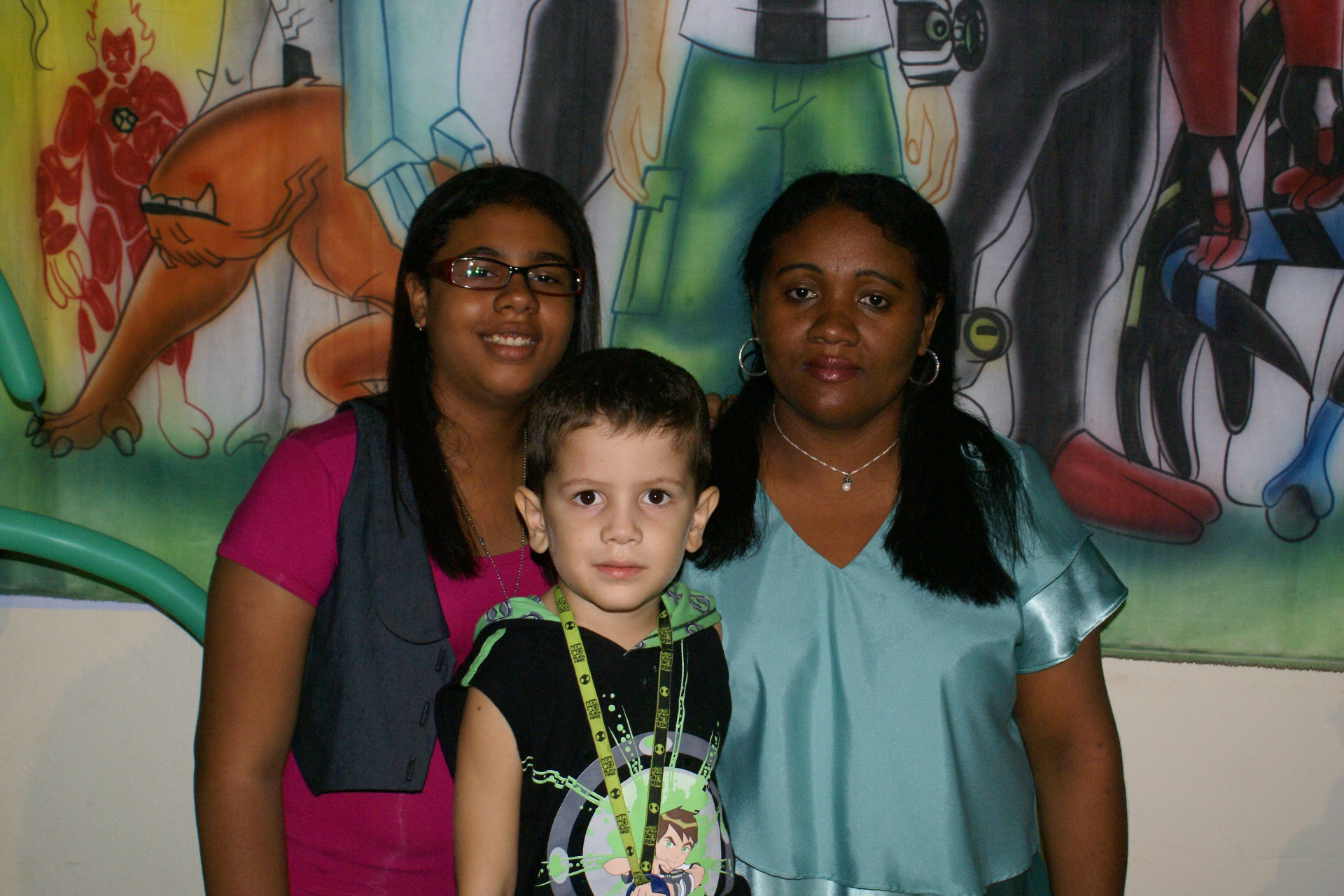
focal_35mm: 45
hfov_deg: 43.6
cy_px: 448
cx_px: 672
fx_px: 1680
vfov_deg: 29.9
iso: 400
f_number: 5.6
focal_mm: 30
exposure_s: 1/60
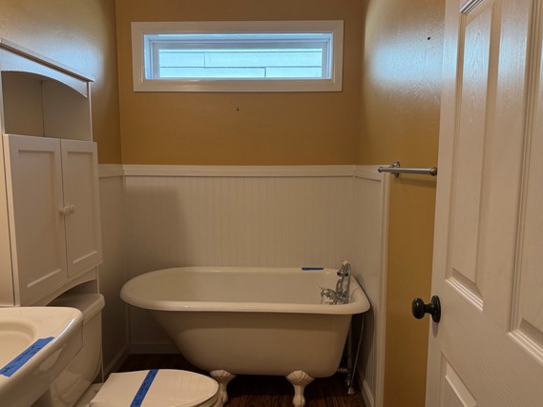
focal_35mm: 27
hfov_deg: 65.3
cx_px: 262
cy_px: 213
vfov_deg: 51.4
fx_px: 424
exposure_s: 1/127
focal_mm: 6.76
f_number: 1.78
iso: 200
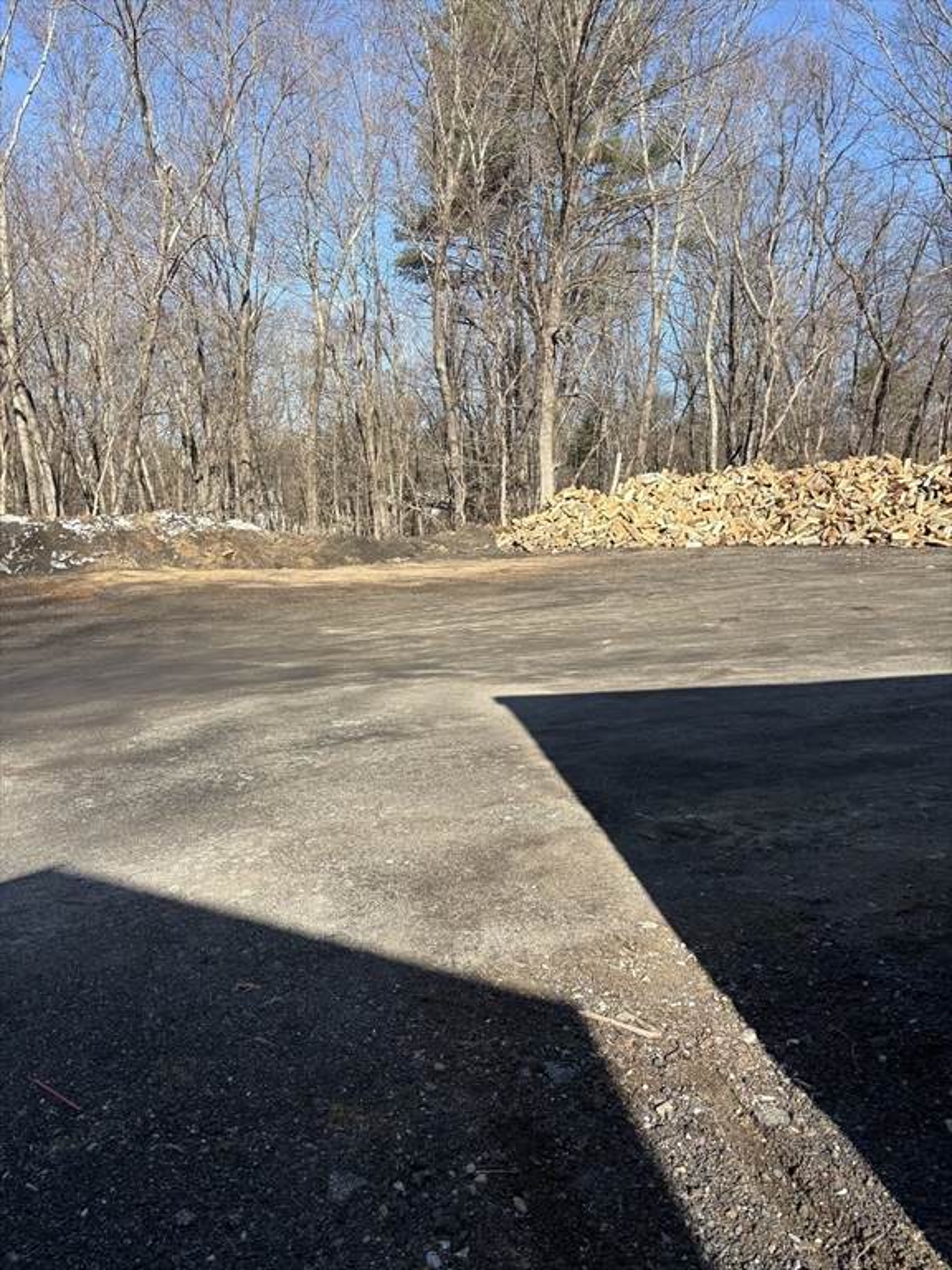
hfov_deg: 53.1
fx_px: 953
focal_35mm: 26
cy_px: 635
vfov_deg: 67.3
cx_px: 476
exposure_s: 1/1667
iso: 50
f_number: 1.6
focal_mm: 5.96
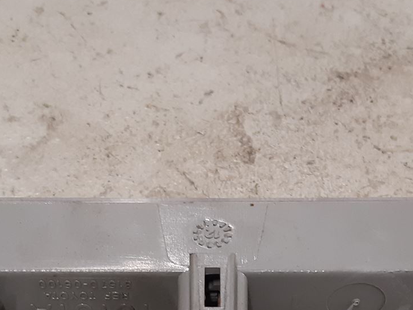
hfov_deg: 26.7
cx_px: 215
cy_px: 309
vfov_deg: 19.6
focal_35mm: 73
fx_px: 871
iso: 160
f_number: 1.7
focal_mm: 3.93
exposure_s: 1/50
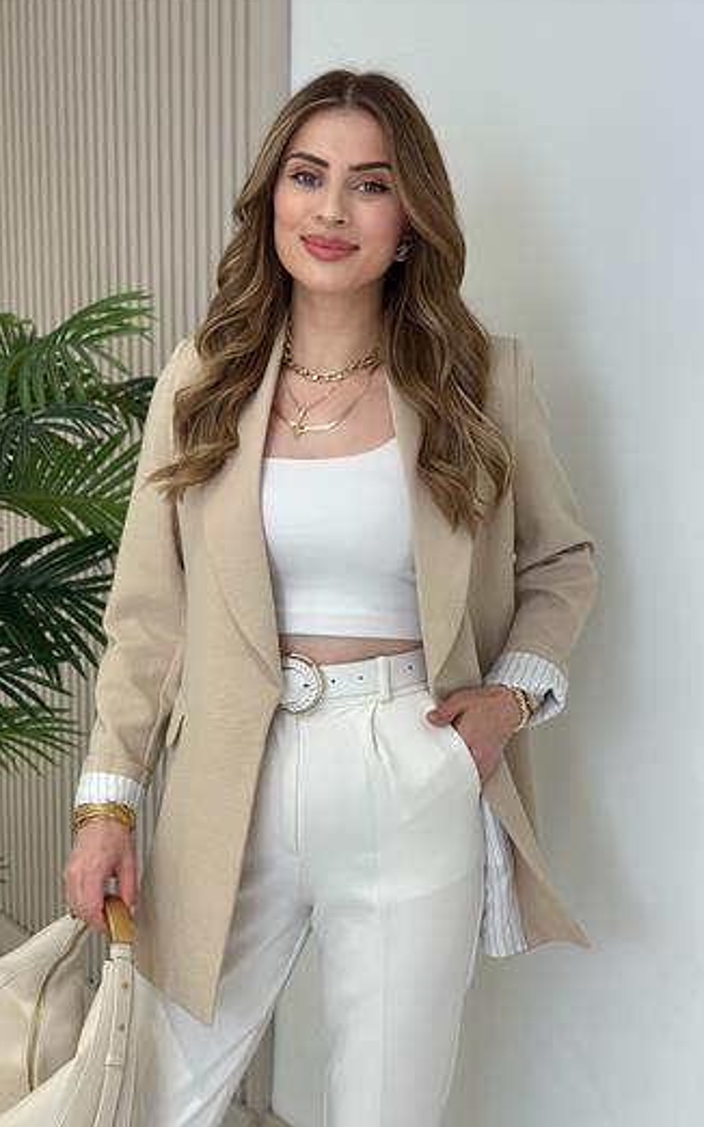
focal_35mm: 52
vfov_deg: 38.9
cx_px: 346
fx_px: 1597
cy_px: 562
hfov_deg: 24.9
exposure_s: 1/287
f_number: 1.78
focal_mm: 6.86
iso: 80
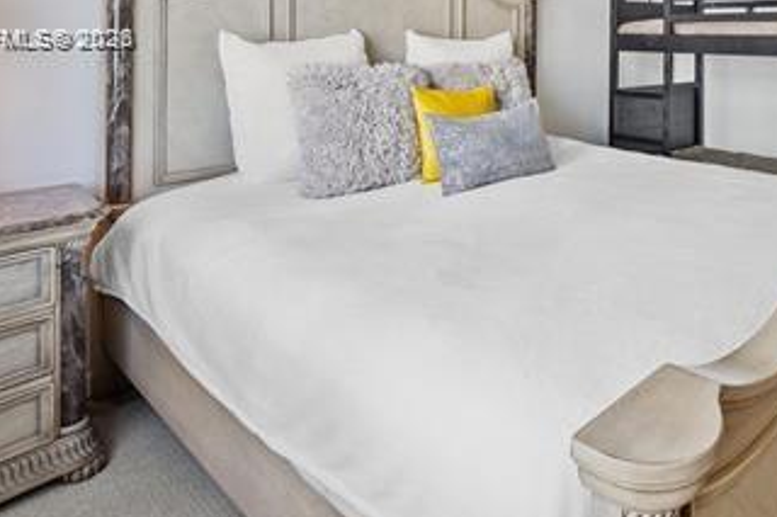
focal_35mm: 28
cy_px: 40
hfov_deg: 62.0
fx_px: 604
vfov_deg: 42.1
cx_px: 578
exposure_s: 1/4
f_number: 8
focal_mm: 14
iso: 200
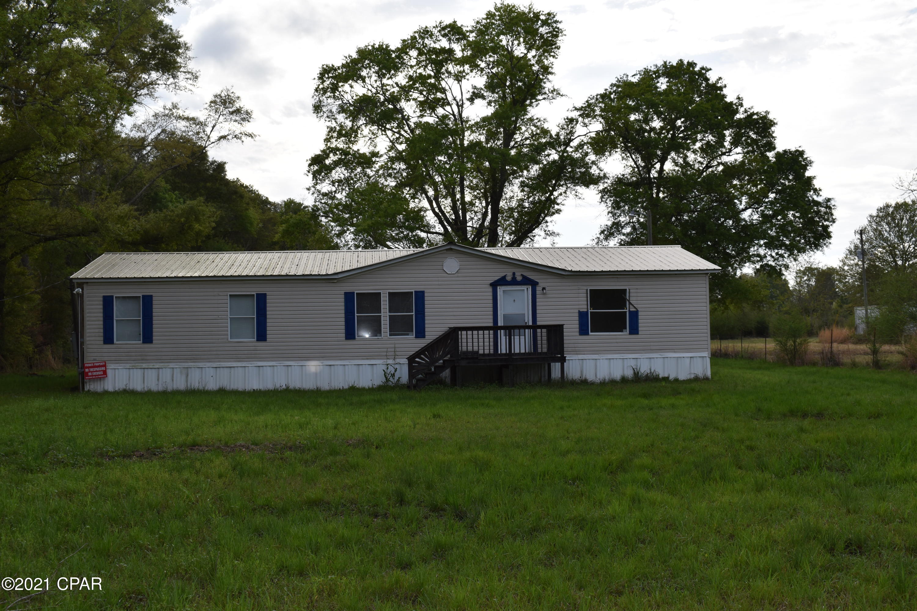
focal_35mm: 42
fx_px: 1070
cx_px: 458
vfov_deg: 31.9
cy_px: 306
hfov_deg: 46.4
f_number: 8
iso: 100
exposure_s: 1/200
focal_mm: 28
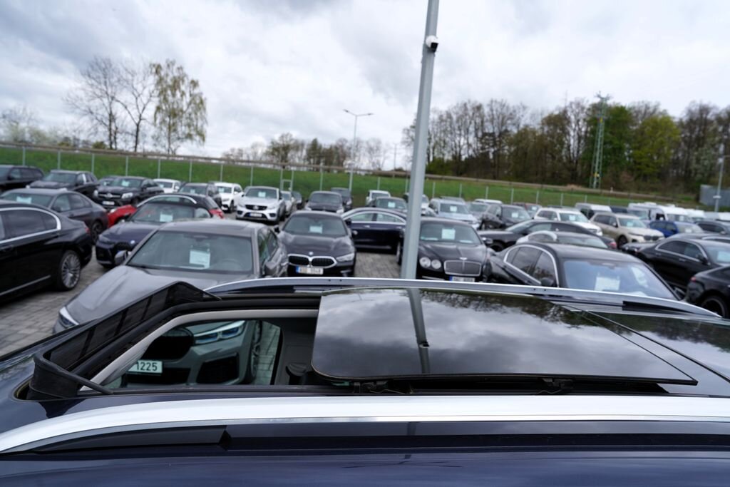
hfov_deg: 73.7
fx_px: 487
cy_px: 244
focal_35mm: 24
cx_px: 365
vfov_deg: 53.1
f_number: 6.3
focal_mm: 24
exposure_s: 1/160
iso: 100
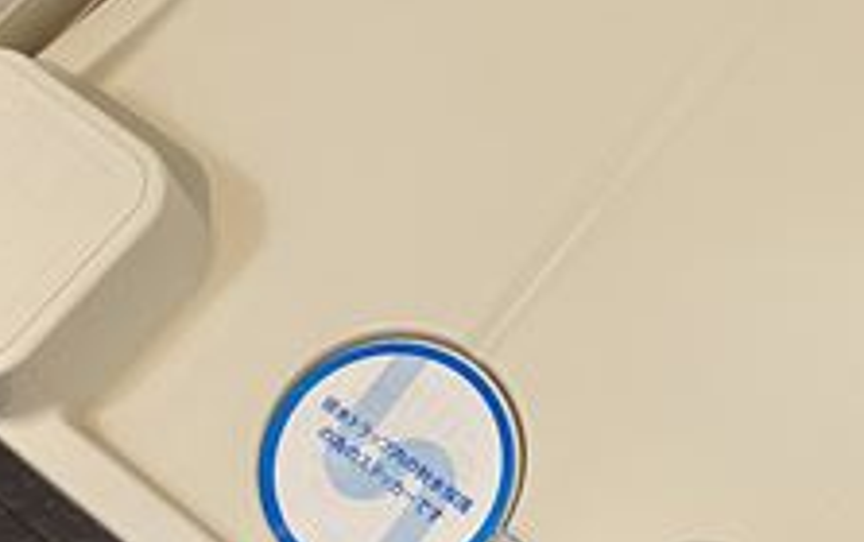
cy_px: 116
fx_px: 1863
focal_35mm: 79
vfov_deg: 16.5
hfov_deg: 25.9
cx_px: 601
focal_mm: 4.25
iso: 100
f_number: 1.8
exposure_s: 1/50
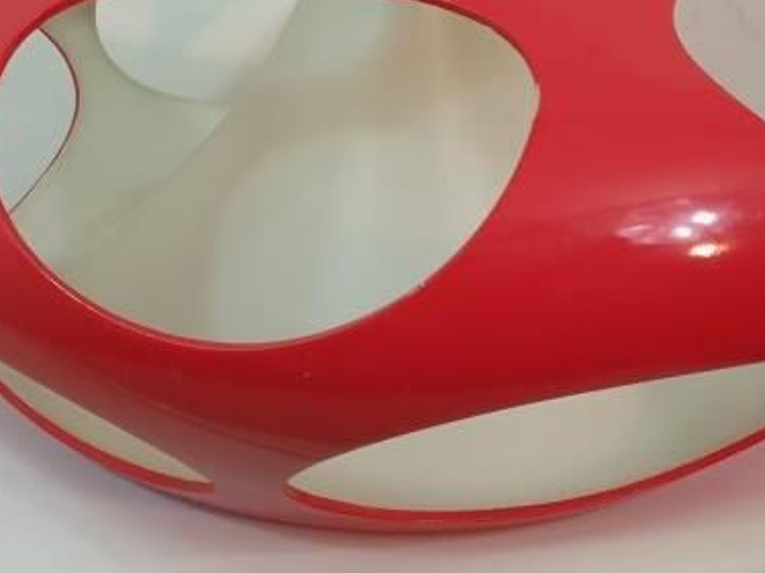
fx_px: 1569
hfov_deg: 27.4
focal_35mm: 71
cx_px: 345
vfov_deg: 19.7
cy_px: -71
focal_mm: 4.3
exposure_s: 1/50
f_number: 1.5
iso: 320
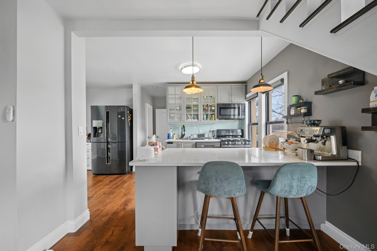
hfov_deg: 104.3
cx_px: 188
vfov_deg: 81.2
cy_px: 126
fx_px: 147
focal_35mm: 14
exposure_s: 1/2
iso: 125
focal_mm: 14
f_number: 9
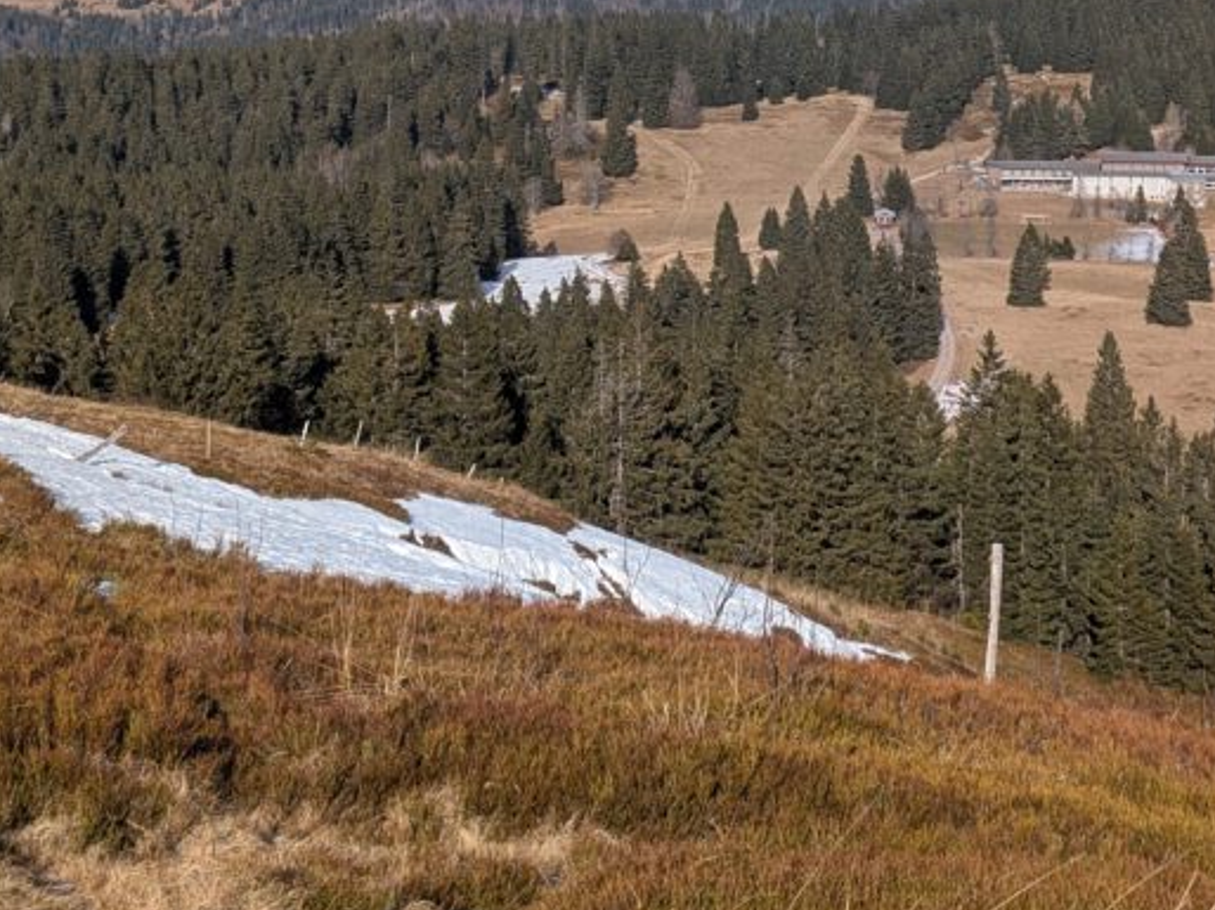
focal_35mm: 86
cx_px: 830
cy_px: 130
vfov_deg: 17.0
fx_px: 3017
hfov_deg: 22.7
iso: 20
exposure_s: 1/1129
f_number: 1.68
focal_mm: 6.9
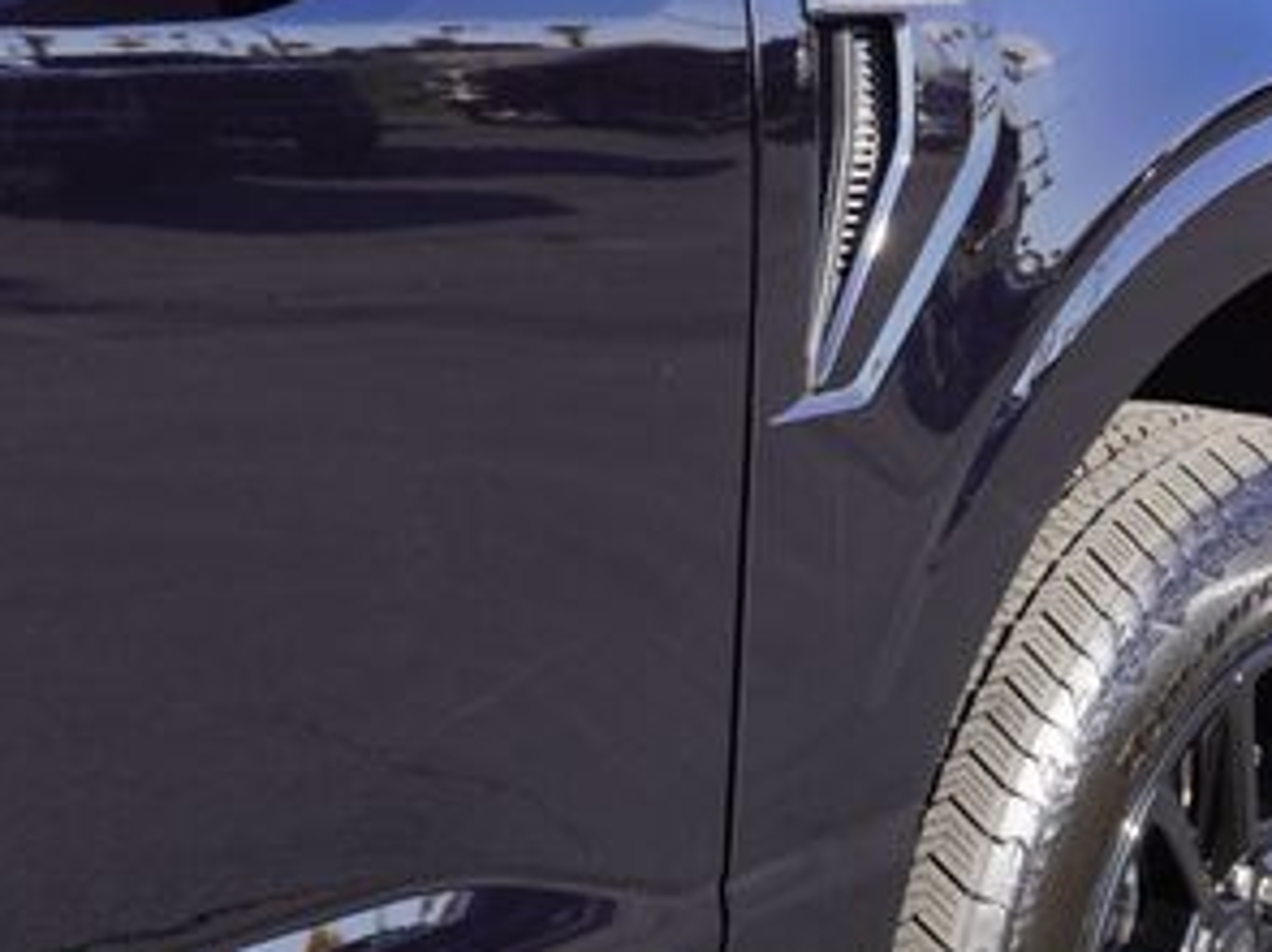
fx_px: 2646
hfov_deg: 27.0
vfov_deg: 20.4
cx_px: 716
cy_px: 556
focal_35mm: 72
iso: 100
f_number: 7.1
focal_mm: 23
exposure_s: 1/100
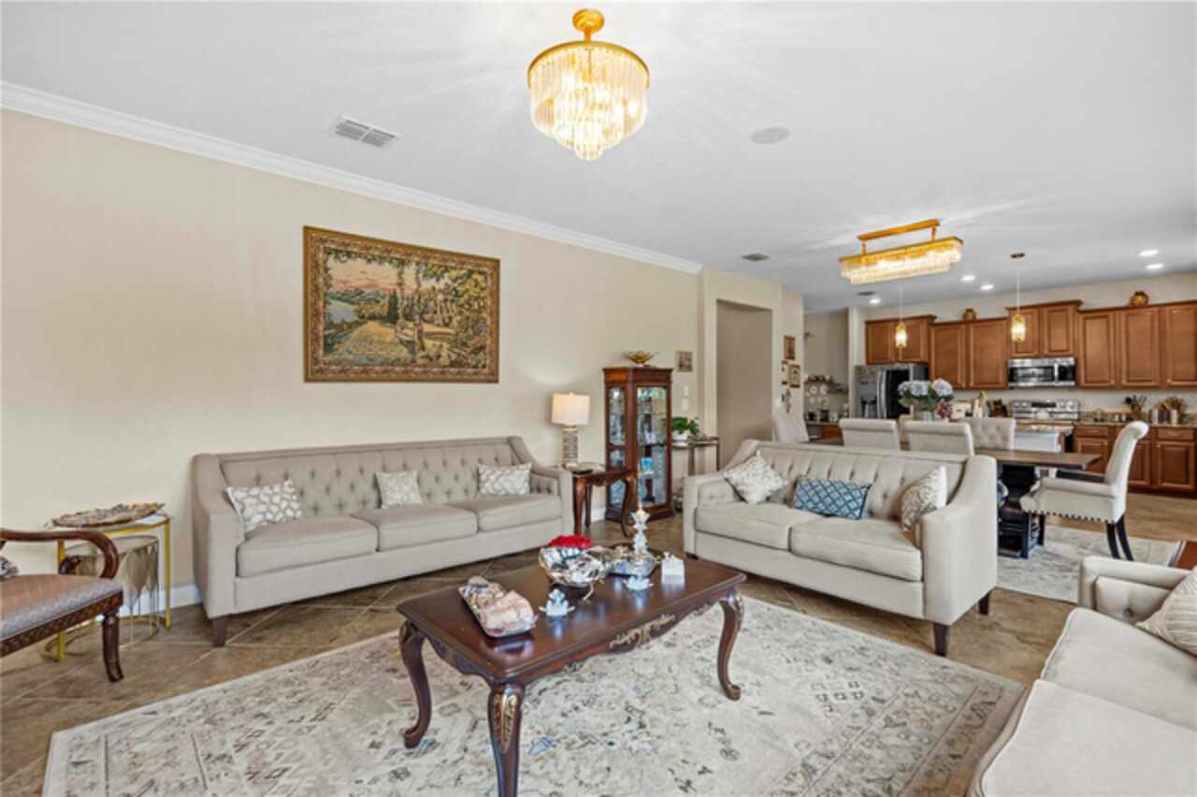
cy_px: 398
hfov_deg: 96.8
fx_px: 532
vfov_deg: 73.7
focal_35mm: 16
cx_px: 598
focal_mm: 16
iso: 500
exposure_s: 1/5
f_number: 8
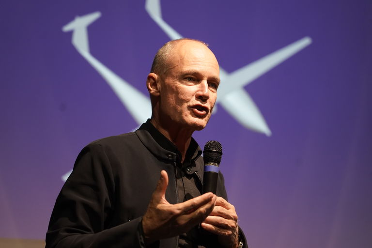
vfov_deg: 13.0
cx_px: 186
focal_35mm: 105
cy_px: 124
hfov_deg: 19.5
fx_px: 1085
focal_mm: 105
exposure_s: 1/160
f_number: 4
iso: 2500
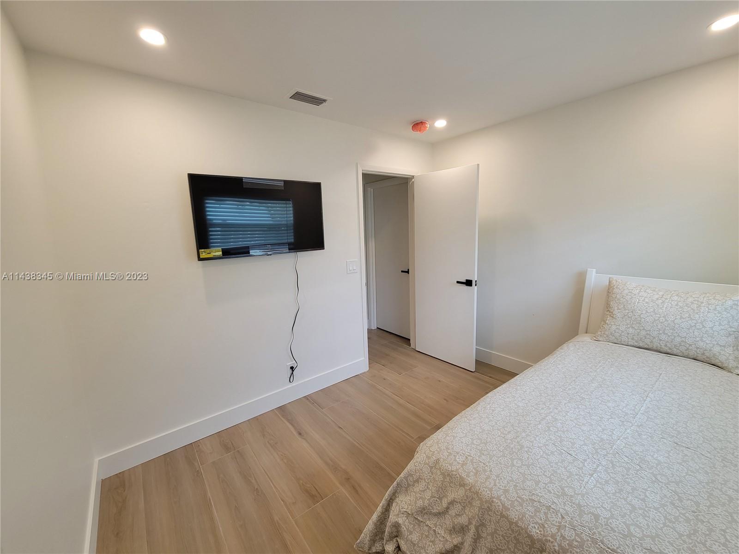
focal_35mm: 13
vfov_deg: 89.9
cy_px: 277
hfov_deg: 106.2
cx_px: 370
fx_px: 278
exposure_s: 1/60
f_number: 2.2
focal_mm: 2.2
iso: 125
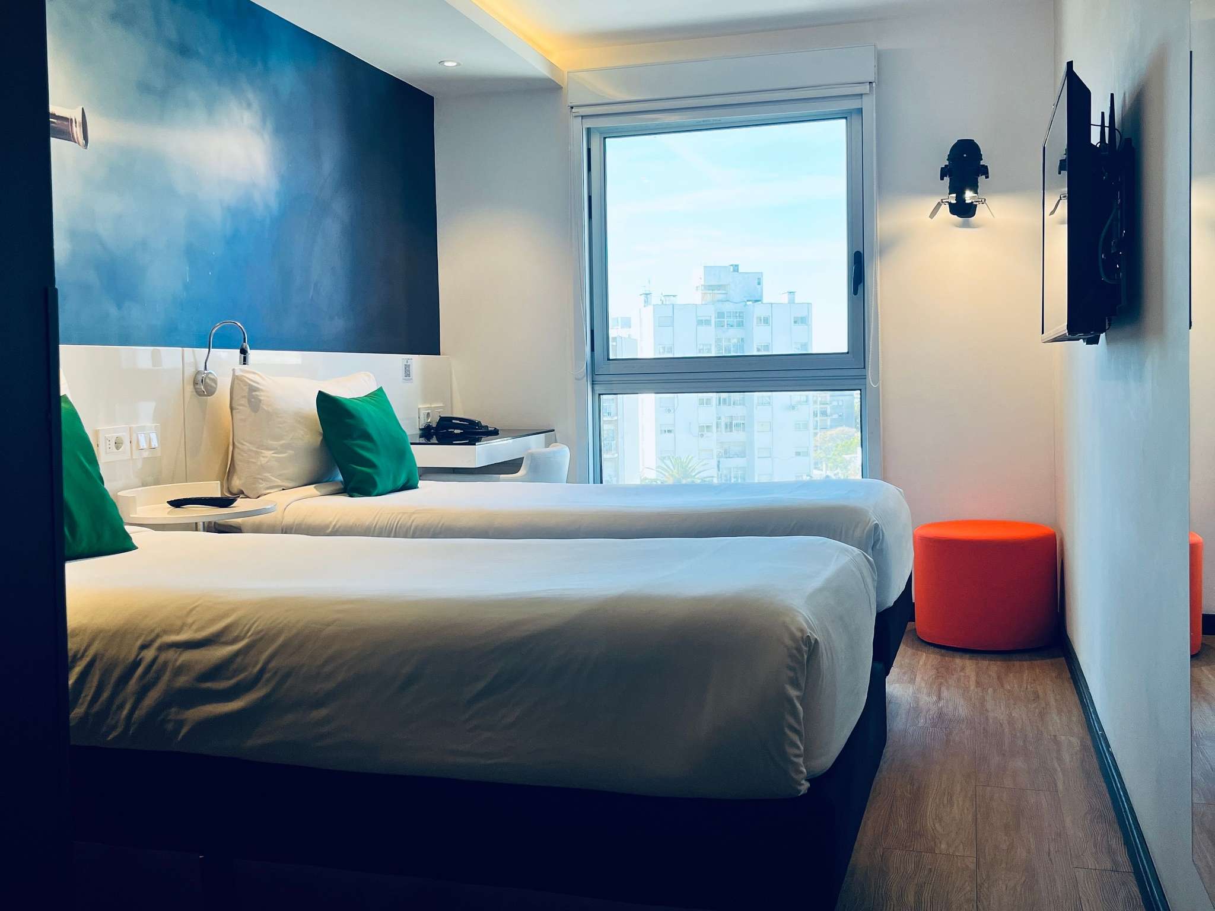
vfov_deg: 53.1
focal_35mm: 26
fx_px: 913
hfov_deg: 67.3
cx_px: 608
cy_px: 456
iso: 50
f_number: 1.6
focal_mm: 5.1
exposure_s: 1/100
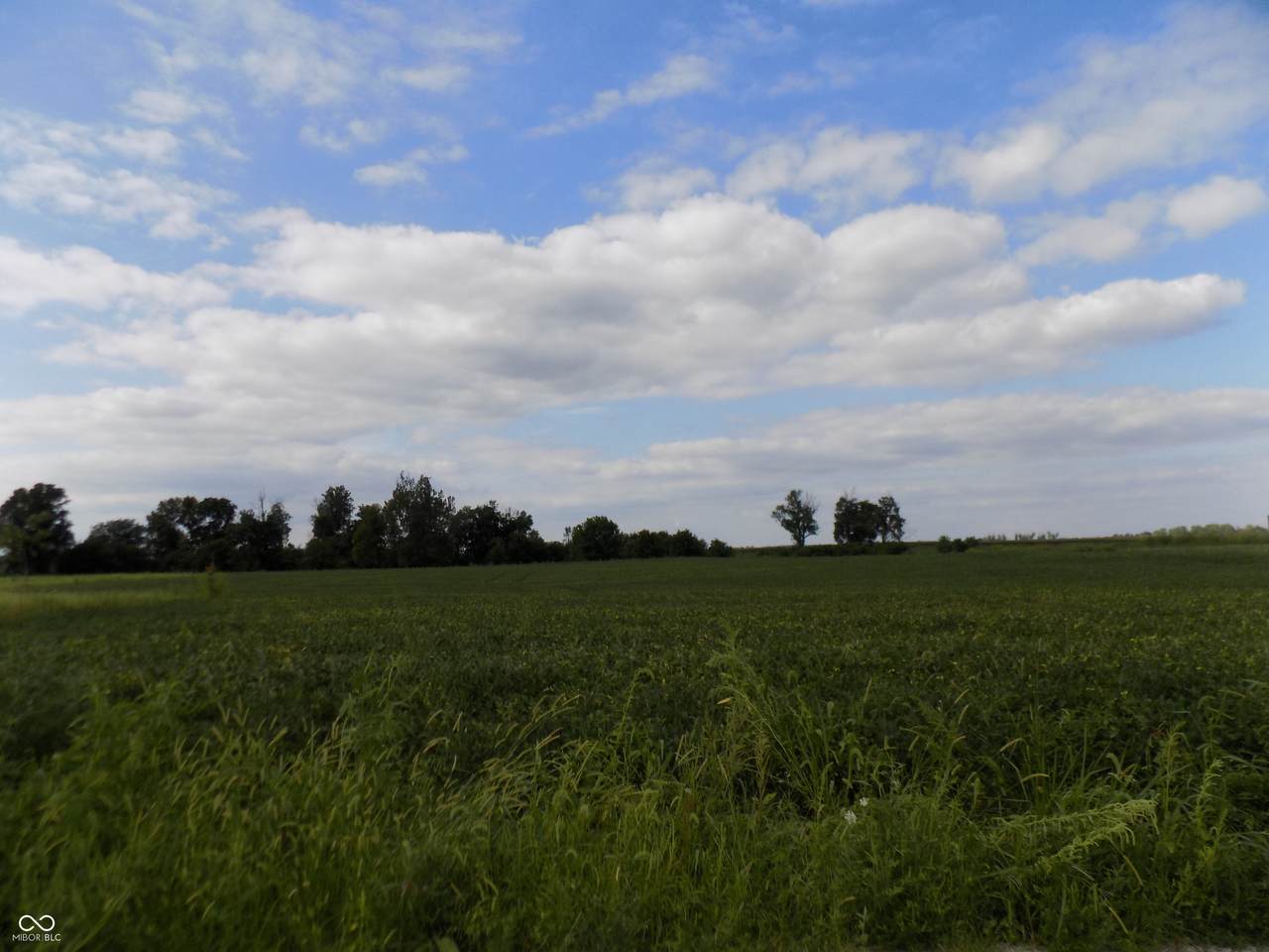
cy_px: 476
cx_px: 634
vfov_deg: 58.9
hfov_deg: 73.9
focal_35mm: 23
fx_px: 843
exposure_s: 1/1000
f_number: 3.1
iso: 80
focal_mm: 4
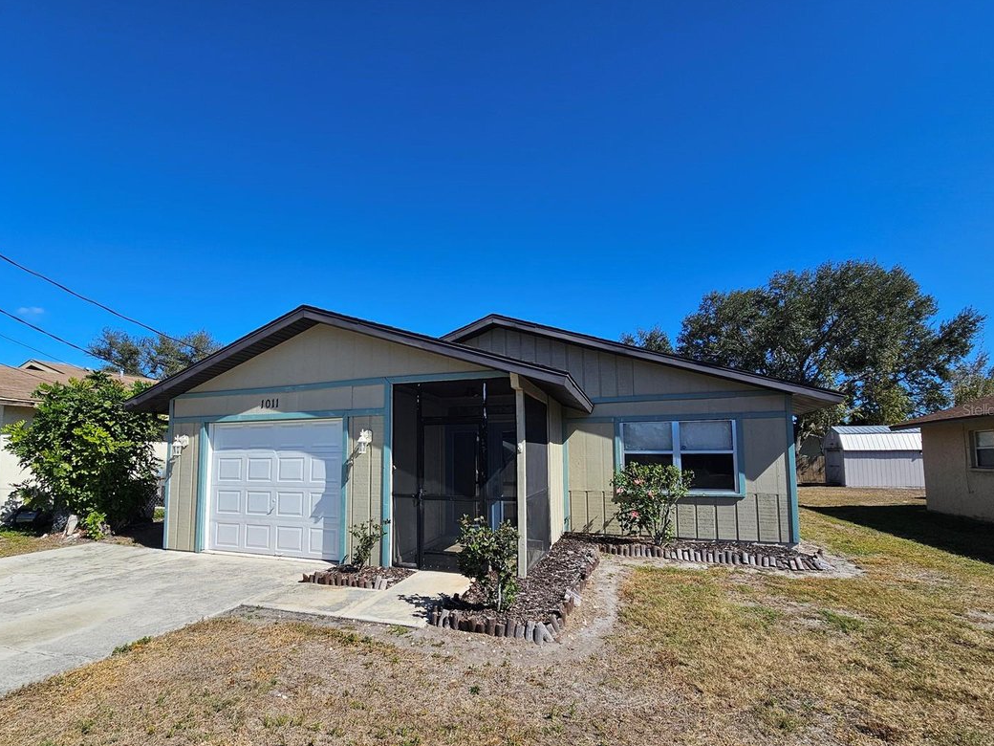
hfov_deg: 98.0
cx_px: 457
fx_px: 431
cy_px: 409
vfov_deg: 81.5
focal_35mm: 15
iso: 50
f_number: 2.2
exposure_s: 1/2890
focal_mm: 2.2
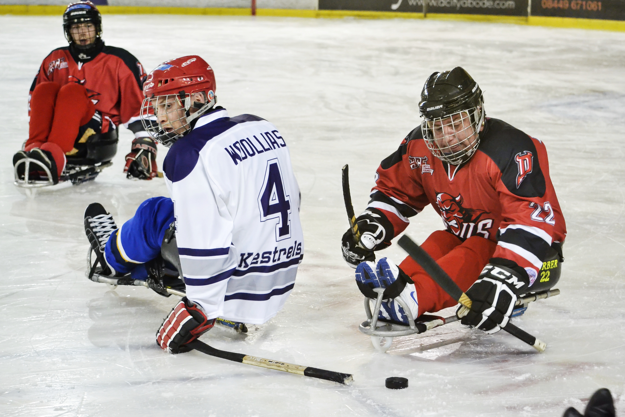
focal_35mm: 105
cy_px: 208
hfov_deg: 19.5
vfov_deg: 13.0
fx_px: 1823
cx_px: 312
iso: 3200
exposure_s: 1/200
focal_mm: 70
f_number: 4.5
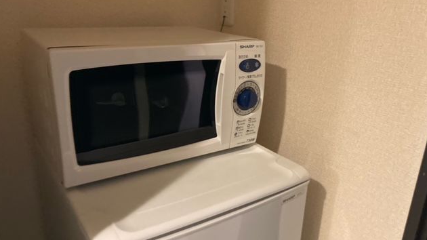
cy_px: 121
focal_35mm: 31
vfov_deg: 37.7
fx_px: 351
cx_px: 214
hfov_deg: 62.6
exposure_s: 1/25
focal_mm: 3.99
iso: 500
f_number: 1.8
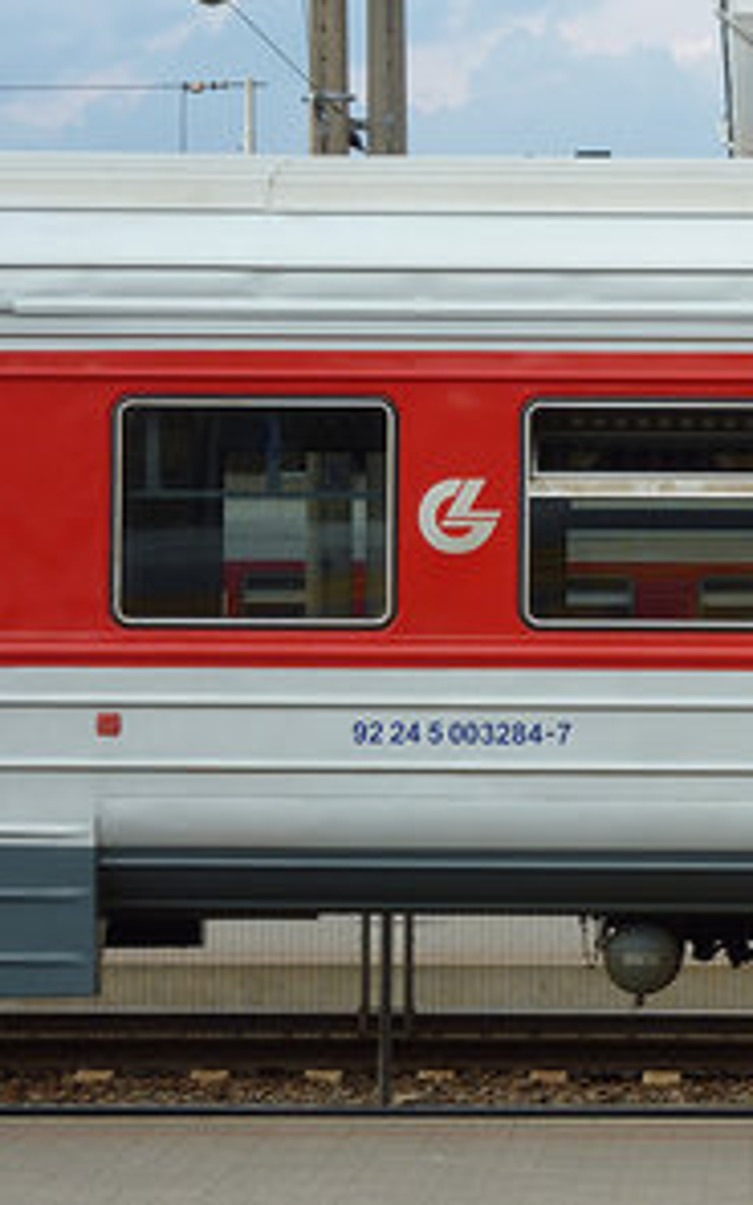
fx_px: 3907
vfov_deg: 17.5
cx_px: 773
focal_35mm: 119
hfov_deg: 10.9
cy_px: 607
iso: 80
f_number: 4.2
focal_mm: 13.7
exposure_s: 1/200
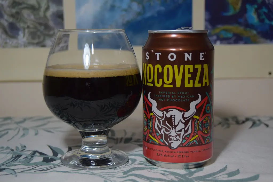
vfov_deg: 22.6
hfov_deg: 33.4
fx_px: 455
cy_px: 91
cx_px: 136
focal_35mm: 60
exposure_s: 1/60
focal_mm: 40
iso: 400
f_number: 5
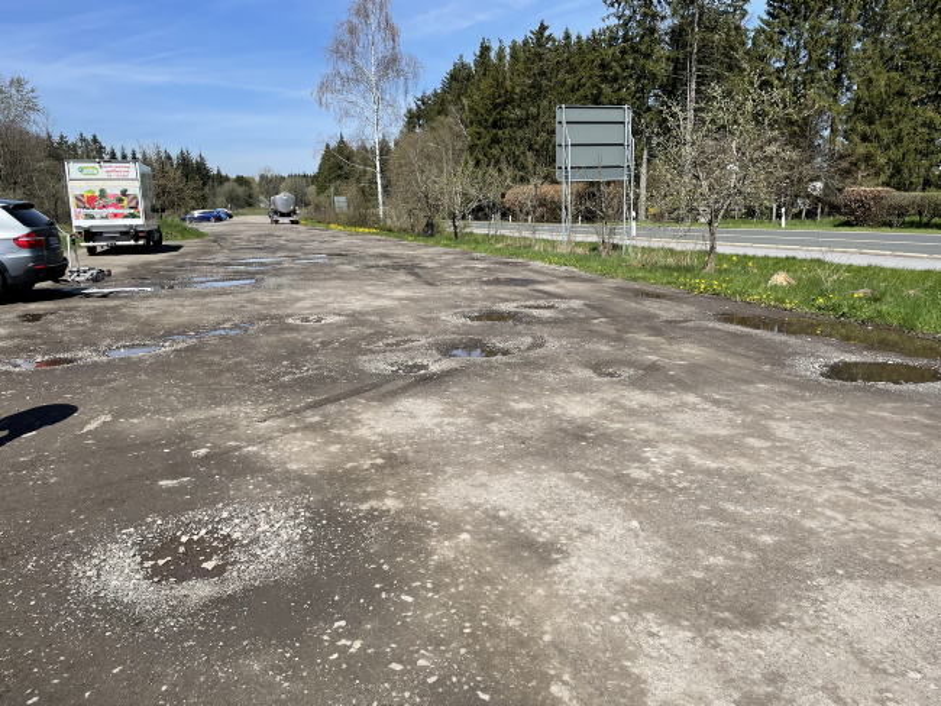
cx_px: 470
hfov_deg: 67.3
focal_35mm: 26
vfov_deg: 53.1
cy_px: 353
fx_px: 707
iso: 32
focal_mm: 4.2
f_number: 1.6
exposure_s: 1/3125
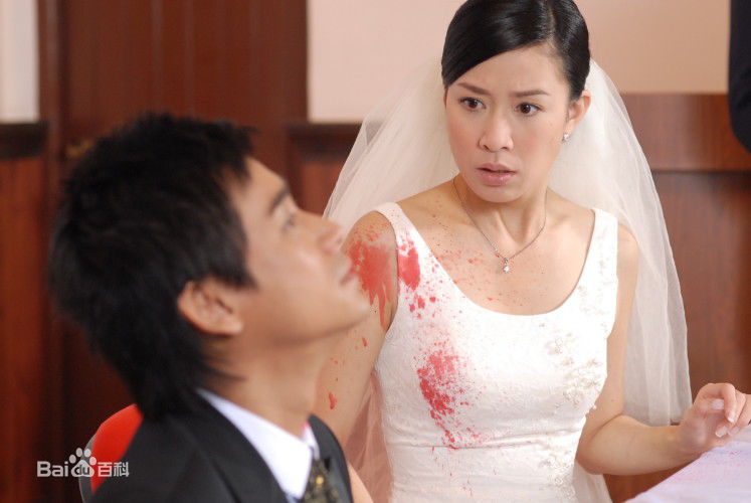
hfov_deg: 16.1
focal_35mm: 128
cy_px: 252
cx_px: 376
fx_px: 2663
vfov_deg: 10.8
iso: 800
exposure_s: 1/125
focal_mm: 85
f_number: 3.5
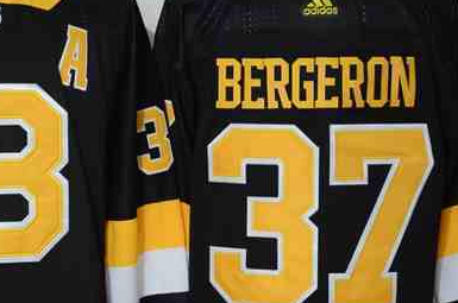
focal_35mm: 218
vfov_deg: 6.3
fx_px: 2768
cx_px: 156
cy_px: 168
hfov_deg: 9.5
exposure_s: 1/15
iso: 4000
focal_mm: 70
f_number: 5
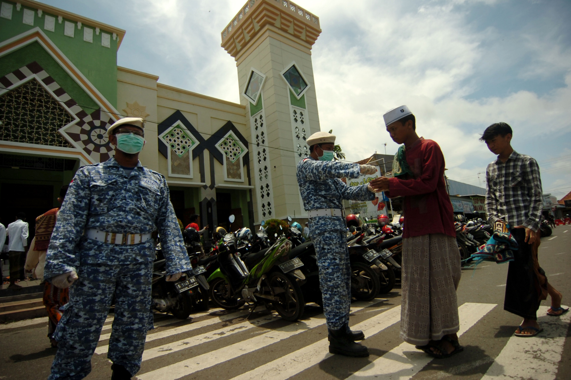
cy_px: 190
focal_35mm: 18
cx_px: 286
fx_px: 285
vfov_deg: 67.3
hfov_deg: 90.0
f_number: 4
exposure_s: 1/3200
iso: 200
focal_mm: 12
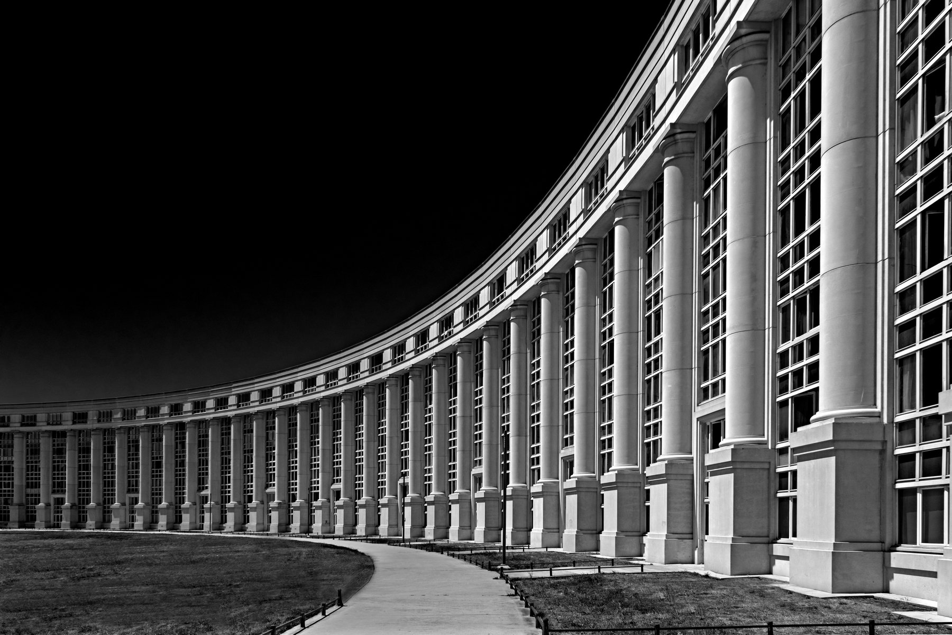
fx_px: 635
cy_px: 318
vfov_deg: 53.1
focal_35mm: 24
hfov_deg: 73.7
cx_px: 476
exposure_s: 1/250
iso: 80
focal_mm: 16
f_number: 11
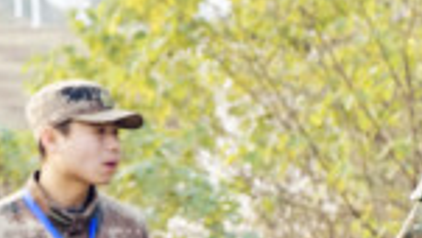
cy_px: 322
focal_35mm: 216
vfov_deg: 5.6
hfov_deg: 9.3
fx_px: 2417
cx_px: 892
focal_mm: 41
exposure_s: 1/250
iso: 1600
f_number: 8
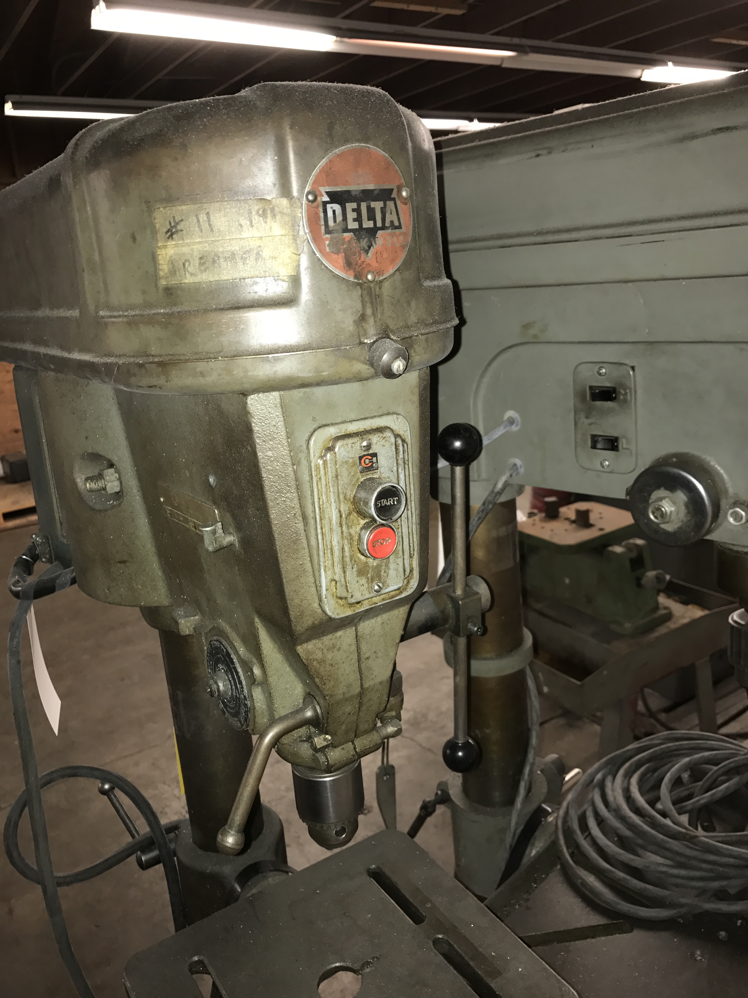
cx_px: 374
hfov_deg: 49.7
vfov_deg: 63.4
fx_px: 807
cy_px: 499
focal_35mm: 28
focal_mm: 3.99
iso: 32
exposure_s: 1/17
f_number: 1.8
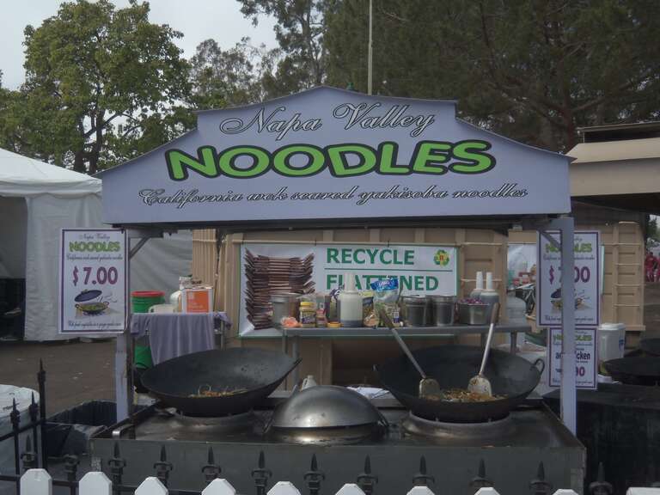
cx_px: 330
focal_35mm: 38
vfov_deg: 37.7
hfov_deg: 49.0
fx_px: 725
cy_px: 248
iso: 64
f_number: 4.3
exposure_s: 1/400
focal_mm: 6.8
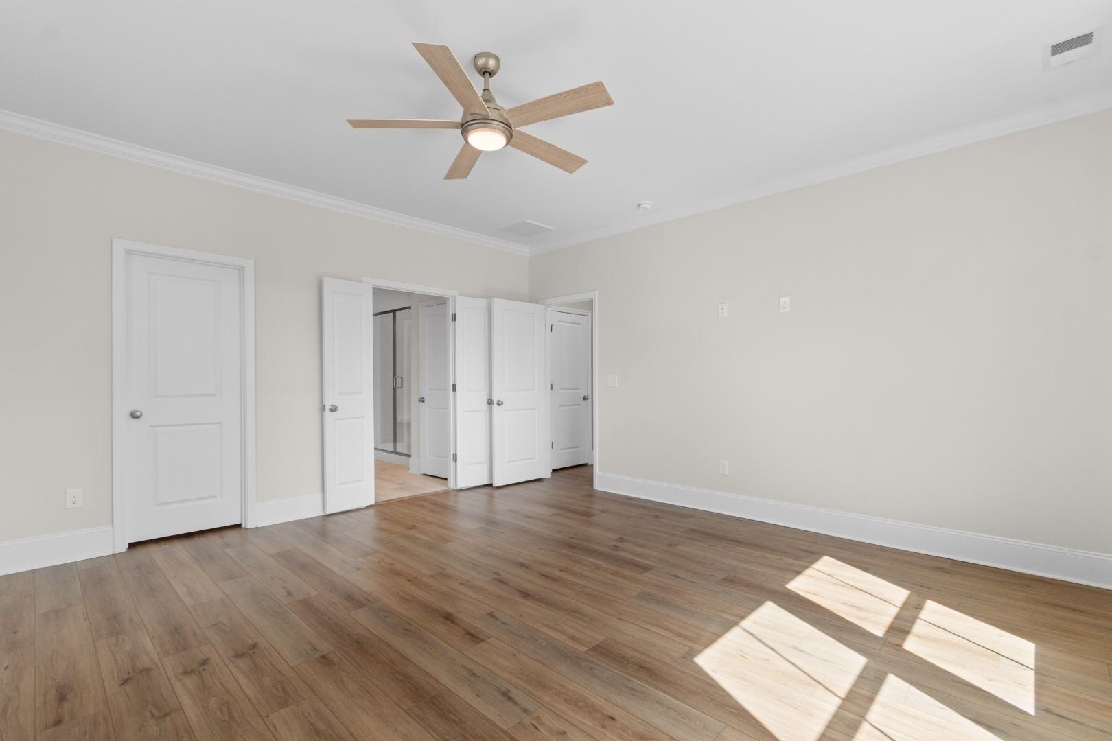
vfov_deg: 77.3
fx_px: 463
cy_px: 370
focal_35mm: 15
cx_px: 556
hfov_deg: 100.4
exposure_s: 1/8
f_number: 4.5
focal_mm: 10
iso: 100
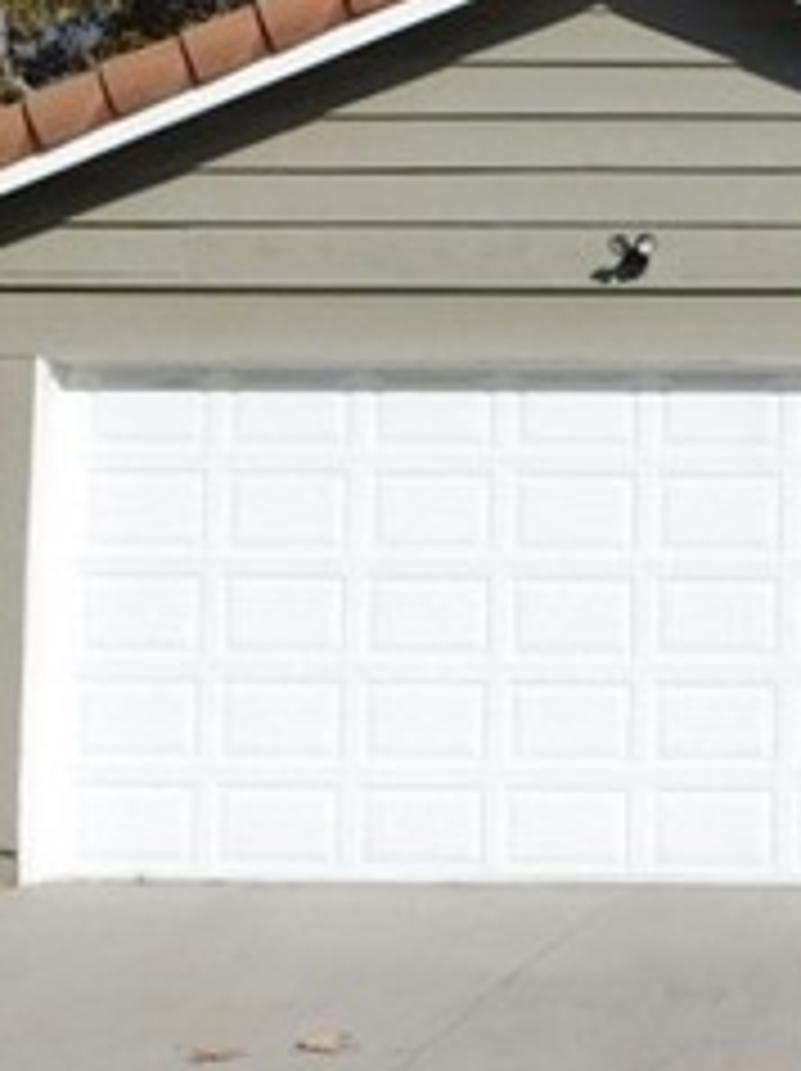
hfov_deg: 14.2
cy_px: 396
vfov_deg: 19.8
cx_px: 1080
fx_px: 3060
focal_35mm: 99
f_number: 6
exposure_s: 1/800
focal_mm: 4
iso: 125
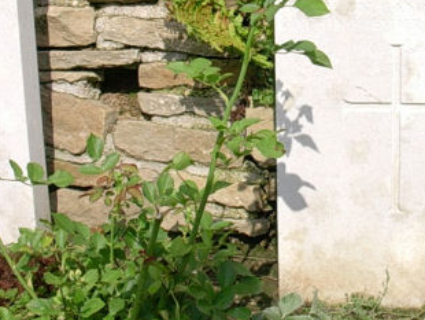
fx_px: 1069
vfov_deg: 16.8
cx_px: 308
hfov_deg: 22.3
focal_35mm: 87
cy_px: 55
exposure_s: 1/430
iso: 70
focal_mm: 6.7
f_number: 5.8
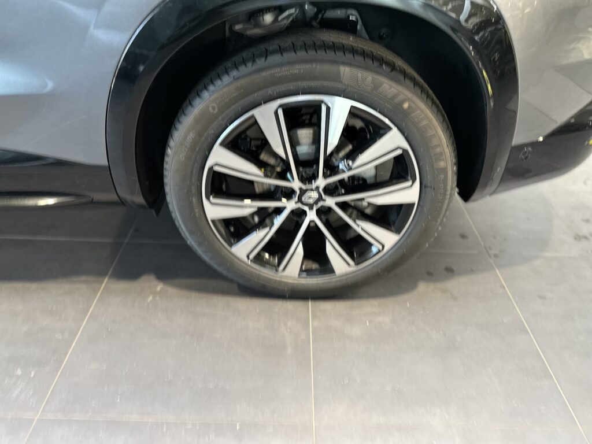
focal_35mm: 24
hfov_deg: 71.6
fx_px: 410
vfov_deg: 56.8
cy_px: 222
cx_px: 296
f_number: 1.78
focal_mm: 6.86
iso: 250
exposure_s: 1/63
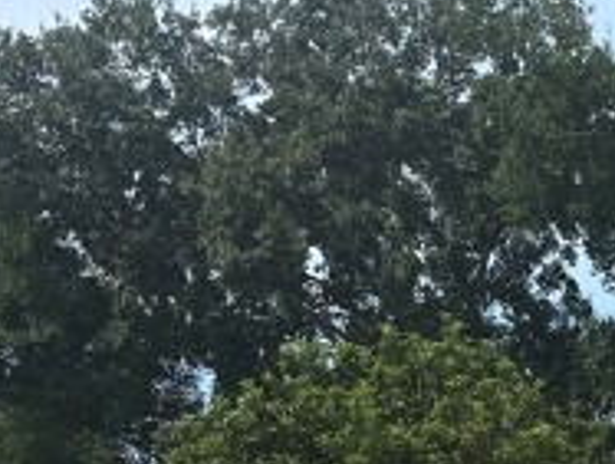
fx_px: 2528
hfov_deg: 13.4
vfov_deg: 9.9
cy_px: 869
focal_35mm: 142
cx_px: 802
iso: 50
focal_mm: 5.96
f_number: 1.6
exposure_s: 1/3106
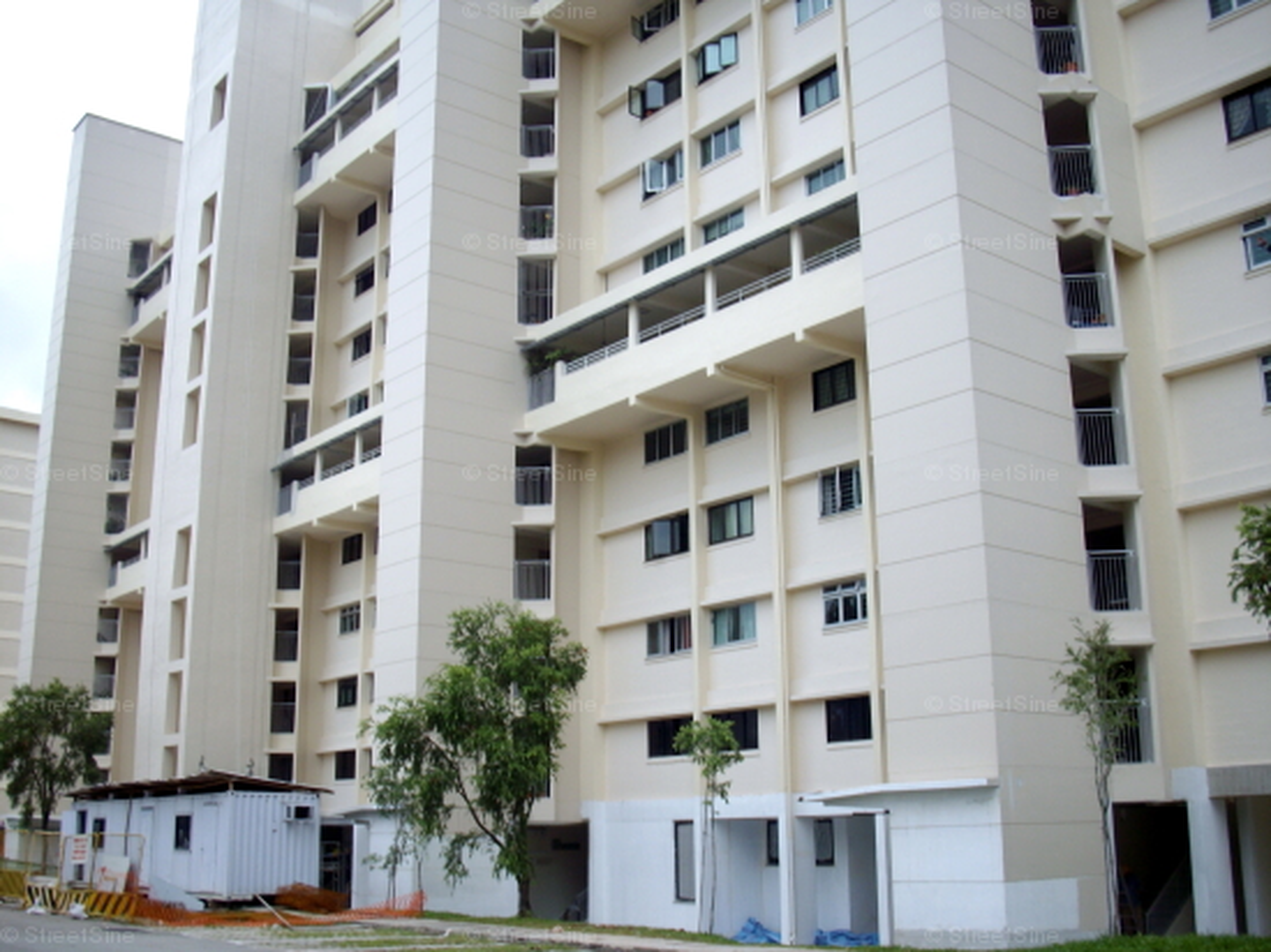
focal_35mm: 37
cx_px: 636
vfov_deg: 38.6
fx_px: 1358
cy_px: 476
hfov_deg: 50.2
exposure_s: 1/50
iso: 80
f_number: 5.6
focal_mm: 6.2
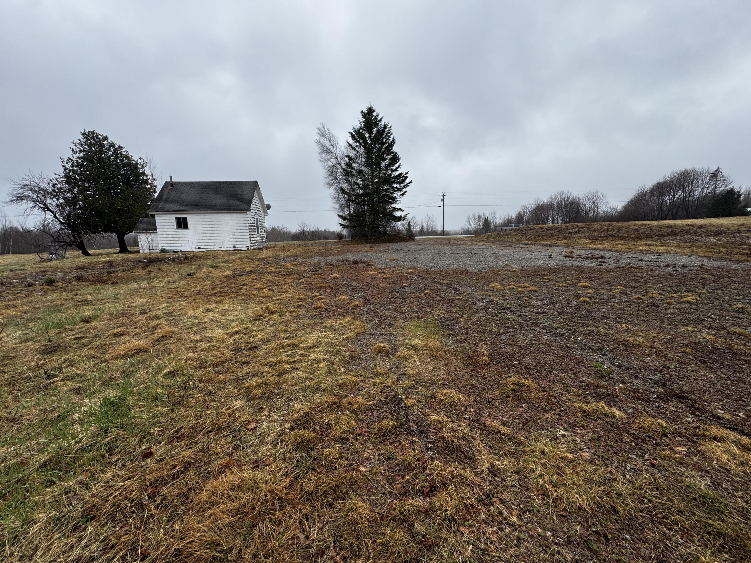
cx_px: 376
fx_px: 304
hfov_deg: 102.1
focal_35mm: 14
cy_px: 282
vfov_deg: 85.7
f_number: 2.2
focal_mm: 2.22
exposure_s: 1/561
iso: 50
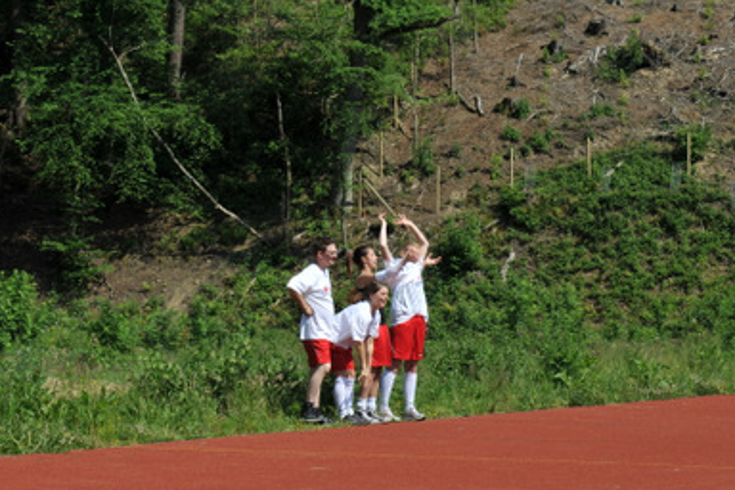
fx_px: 3185
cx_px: 299
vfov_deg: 8.8
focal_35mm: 156
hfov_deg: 13.2
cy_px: 281
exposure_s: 1/640
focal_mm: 80
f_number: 8
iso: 200
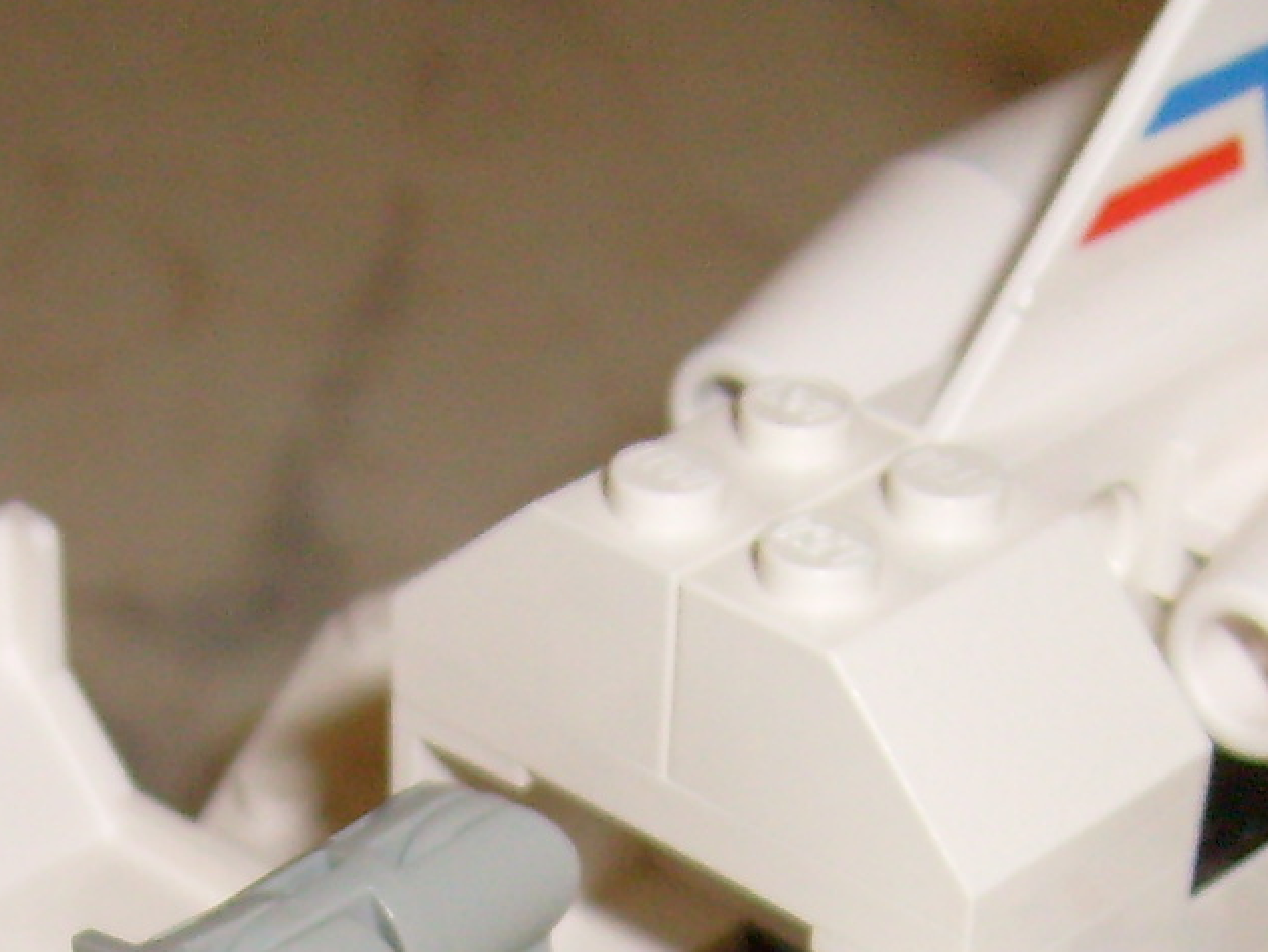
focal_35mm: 114
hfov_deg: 17.2
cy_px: 1390
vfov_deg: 12.4
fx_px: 4177
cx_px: 433
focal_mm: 5.8
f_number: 2.8
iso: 100
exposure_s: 1/45
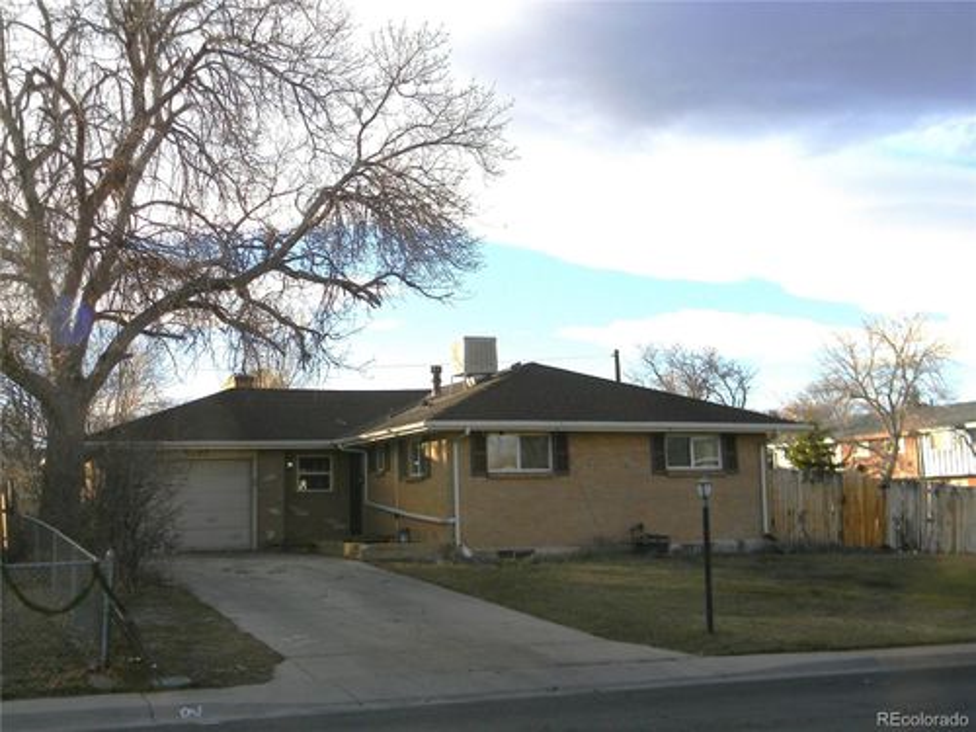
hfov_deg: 45.8
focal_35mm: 41
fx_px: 1156
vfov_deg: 35.1
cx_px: 488
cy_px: 366
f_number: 3.8
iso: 80
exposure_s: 1/420
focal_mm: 7.3
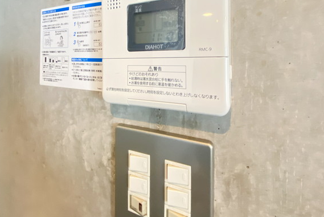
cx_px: 163
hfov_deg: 86.9
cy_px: 60
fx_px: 171
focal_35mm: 19
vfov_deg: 61.7
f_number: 2.4
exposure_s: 1/50
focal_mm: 1.54
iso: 500
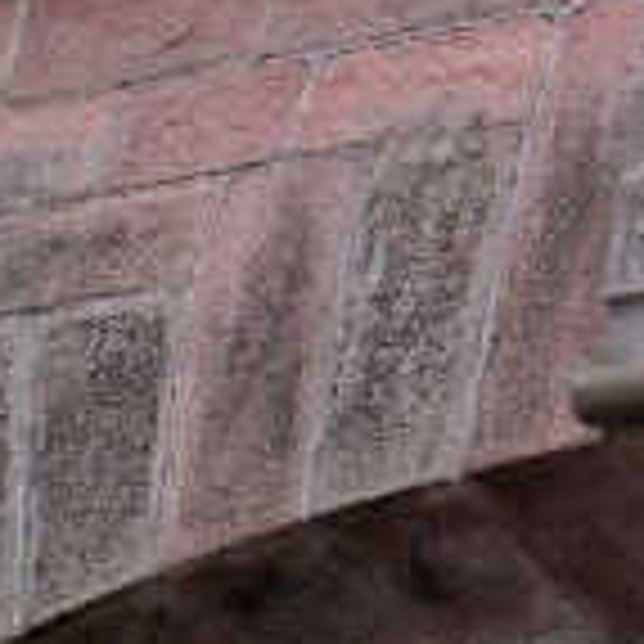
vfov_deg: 4.9
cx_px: 905
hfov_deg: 4.9
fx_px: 7514
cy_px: -180
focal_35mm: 357
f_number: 4.6
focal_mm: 16.8
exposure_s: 1/90
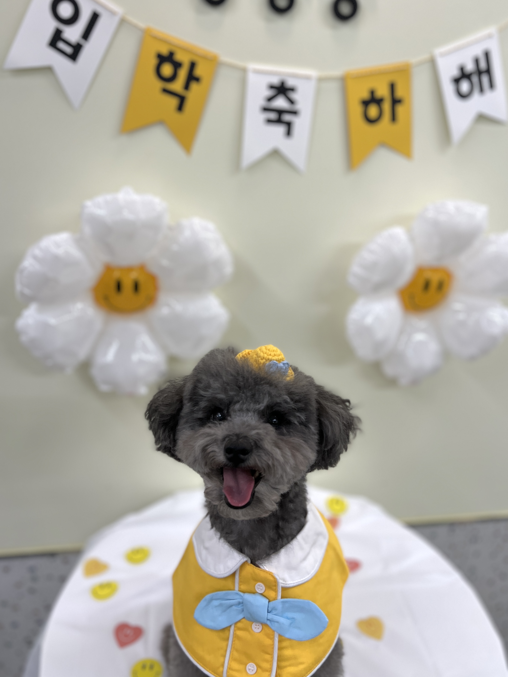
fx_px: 509
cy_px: 338
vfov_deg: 67.3
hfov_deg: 53.1
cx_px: 254
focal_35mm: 26
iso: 80
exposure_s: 1/120
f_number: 1.5
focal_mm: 5.7
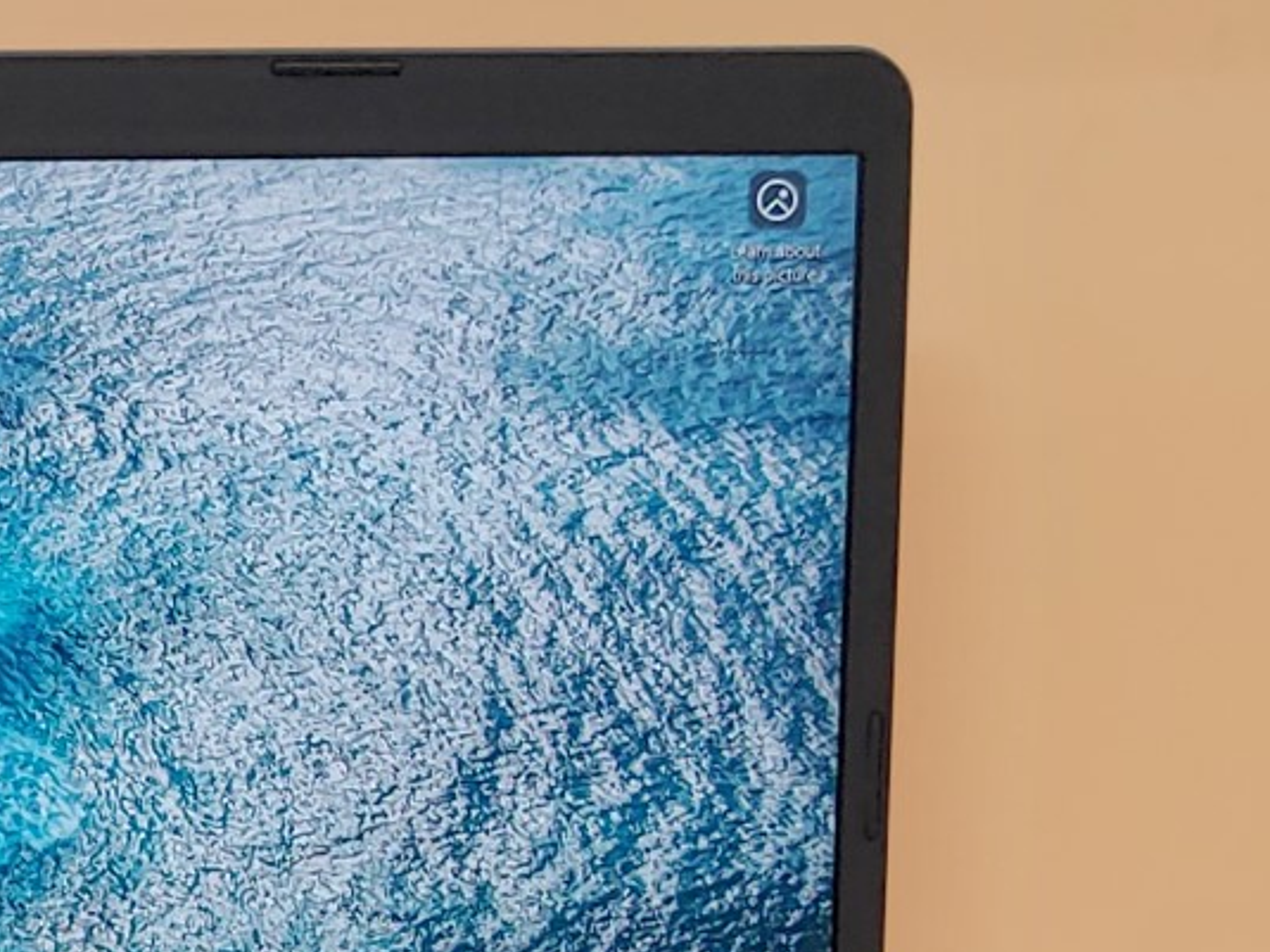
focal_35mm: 132
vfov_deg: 11.0
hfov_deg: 14.5
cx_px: -230
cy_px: 1204
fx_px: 4842
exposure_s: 1/60
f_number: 1.8
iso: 50
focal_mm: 4.36
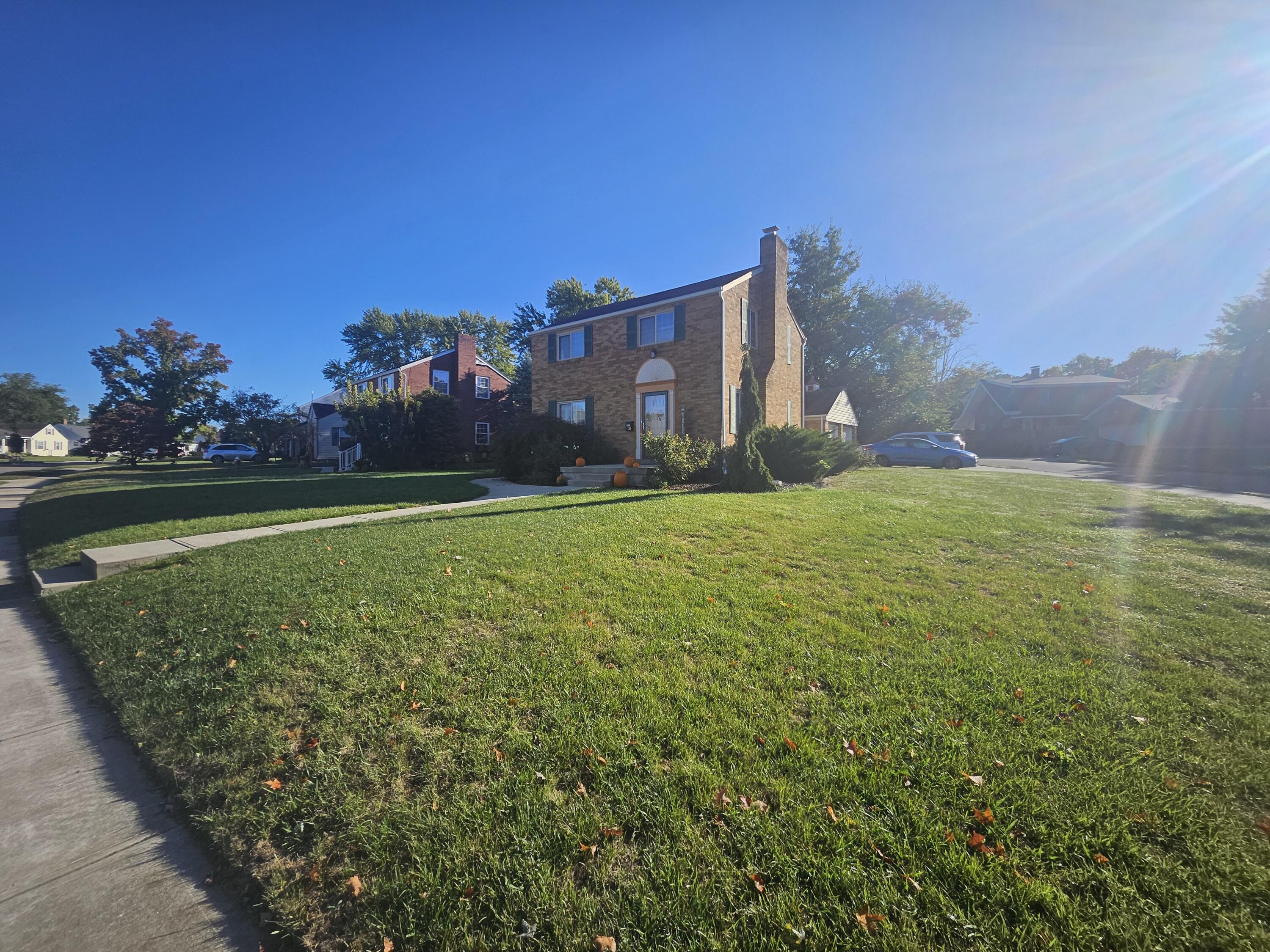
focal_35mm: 13
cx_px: 635
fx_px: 477
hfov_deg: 106.2
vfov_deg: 89.9
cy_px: 476
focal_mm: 1.74
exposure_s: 1/1354
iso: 32
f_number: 2.2
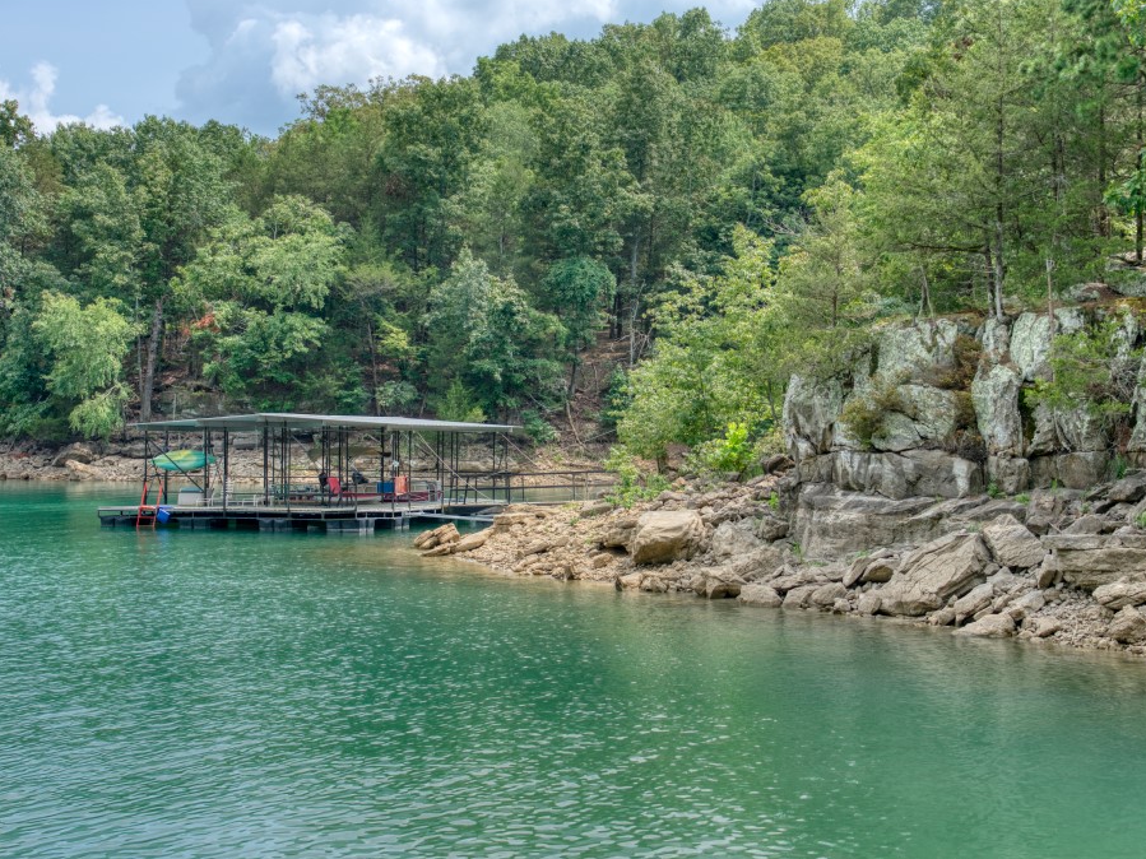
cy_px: 426
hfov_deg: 41.2
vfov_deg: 31.5
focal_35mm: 46
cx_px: 611
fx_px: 1523
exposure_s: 1/60
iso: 125
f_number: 4
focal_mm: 42
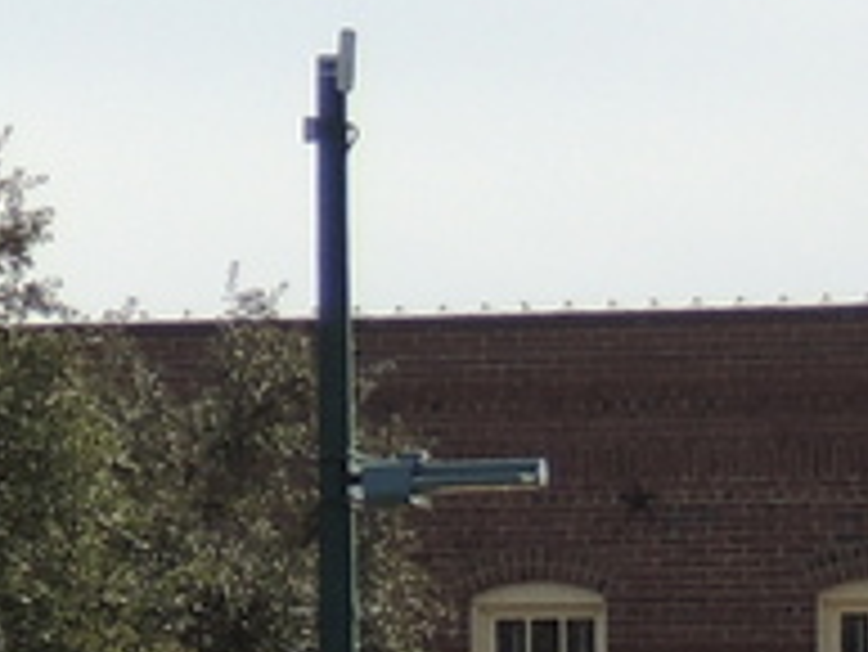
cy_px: 144
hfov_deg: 2.5
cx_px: -2006
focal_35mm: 796
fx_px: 19972
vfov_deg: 1.9
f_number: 4.2
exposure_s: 1/640
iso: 100
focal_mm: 21.4
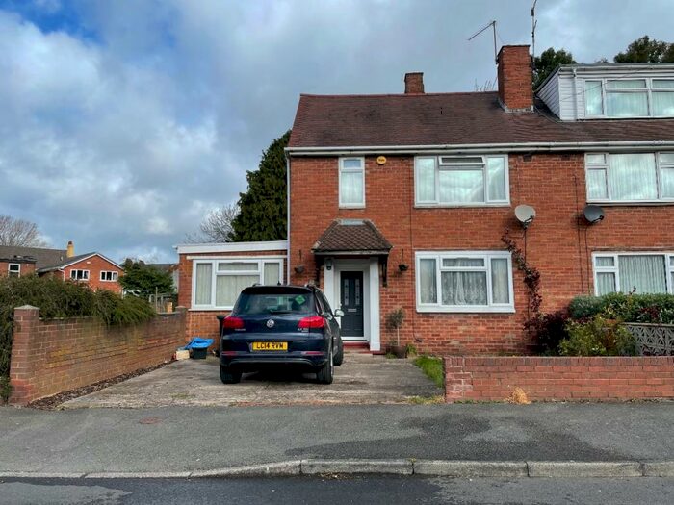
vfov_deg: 53.1
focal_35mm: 26
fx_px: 506
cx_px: 337
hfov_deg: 67.3
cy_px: 252
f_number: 1.6
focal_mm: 4.2
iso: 32
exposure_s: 1/2959
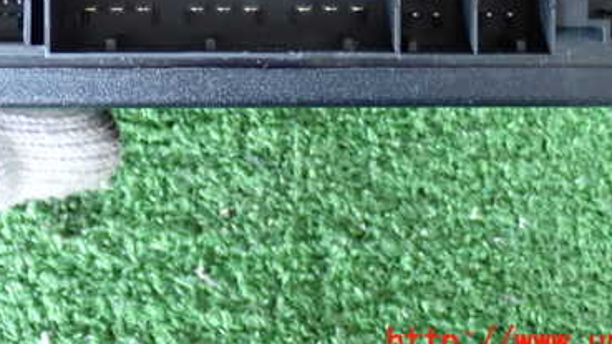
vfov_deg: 15.2
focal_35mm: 78
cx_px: 264
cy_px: -10
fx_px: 1265
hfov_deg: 27.2
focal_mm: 7.84
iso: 800
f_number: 2.9
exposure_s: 1/15
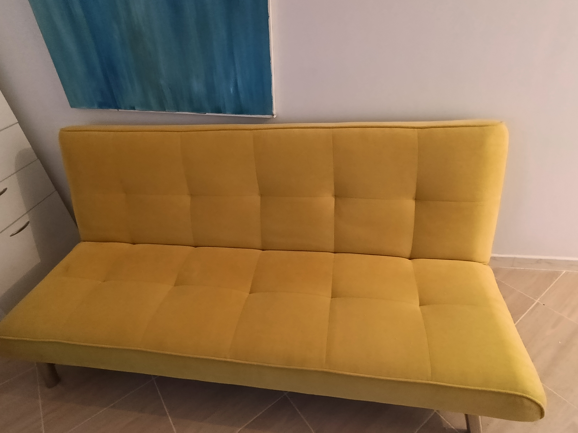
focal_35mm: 19
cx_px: 289
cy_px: 216
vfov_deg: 68.7
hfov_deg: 84.7
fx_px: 317
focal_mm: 1.65
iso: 739
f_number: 2.2
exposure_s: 1/25
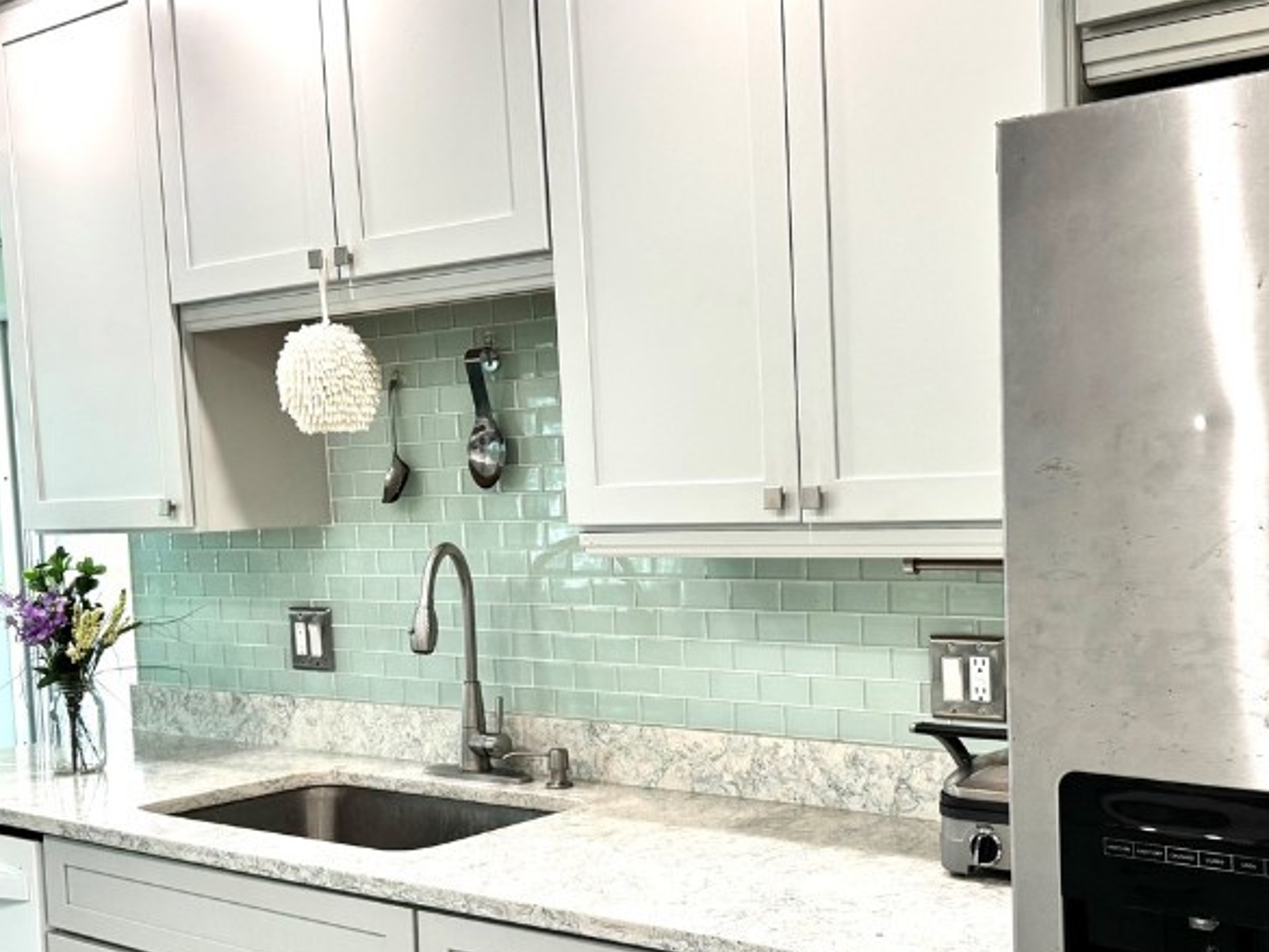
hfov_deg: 44.5
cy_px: 599
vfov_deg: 34.2
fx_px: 1540
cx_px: 768
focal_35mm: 42
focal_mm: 6.76
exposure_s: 1/120
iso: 160
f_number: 1.78
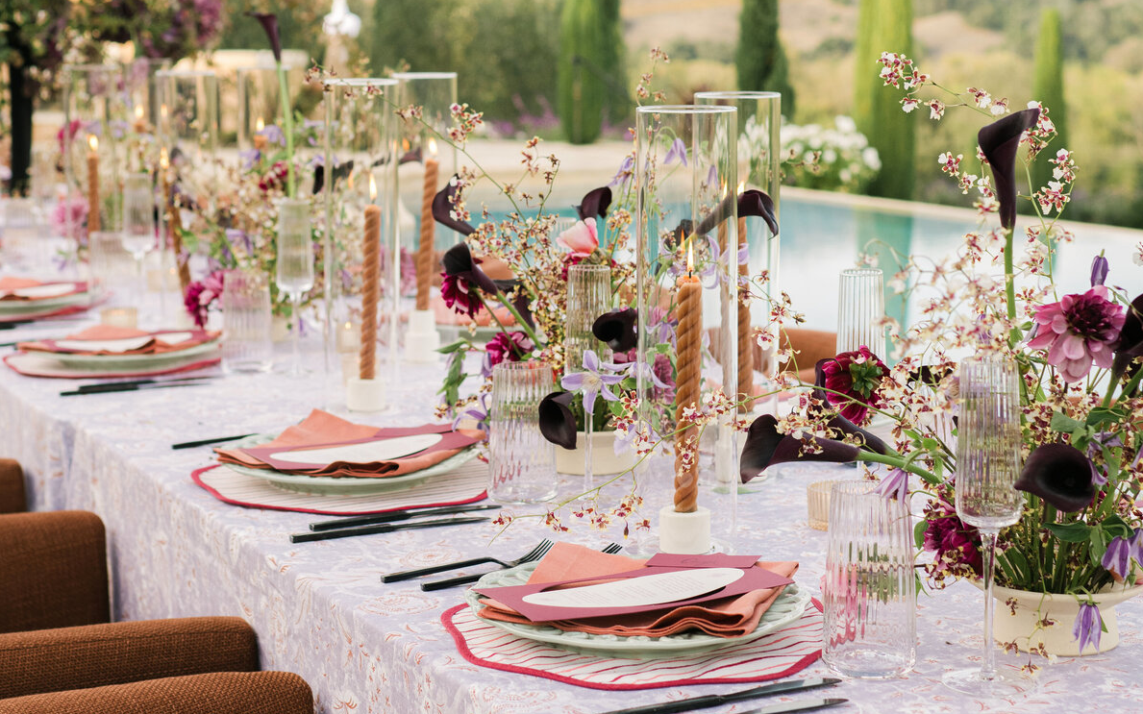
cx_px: 576
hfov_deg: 37.5
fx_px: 1682
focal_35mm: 54
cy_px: 176
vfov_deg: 23.7
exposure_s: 1/500
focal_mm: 35
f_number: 3.5
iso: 250
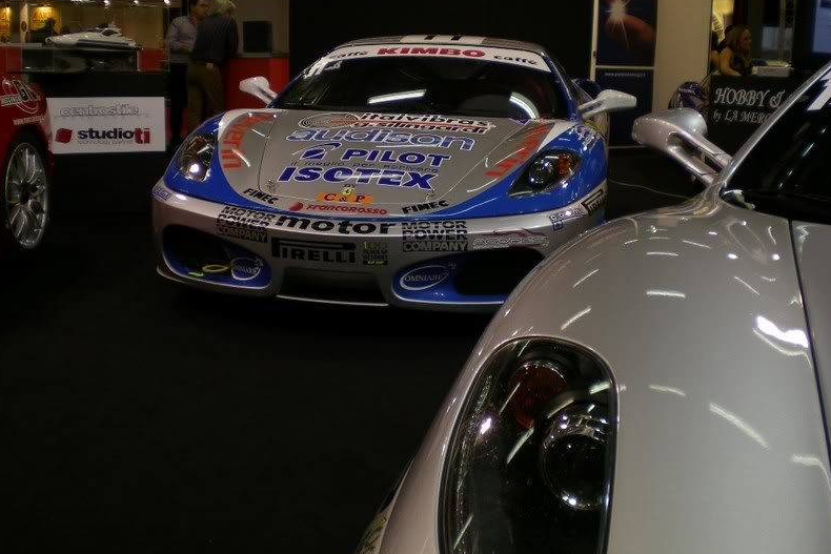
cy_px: 255
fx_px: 923
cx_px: 416
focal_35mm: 40
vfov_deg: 33.4
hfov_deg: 48.5
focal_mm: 6.3
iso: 60
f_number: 3.1
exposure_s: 1/59.8
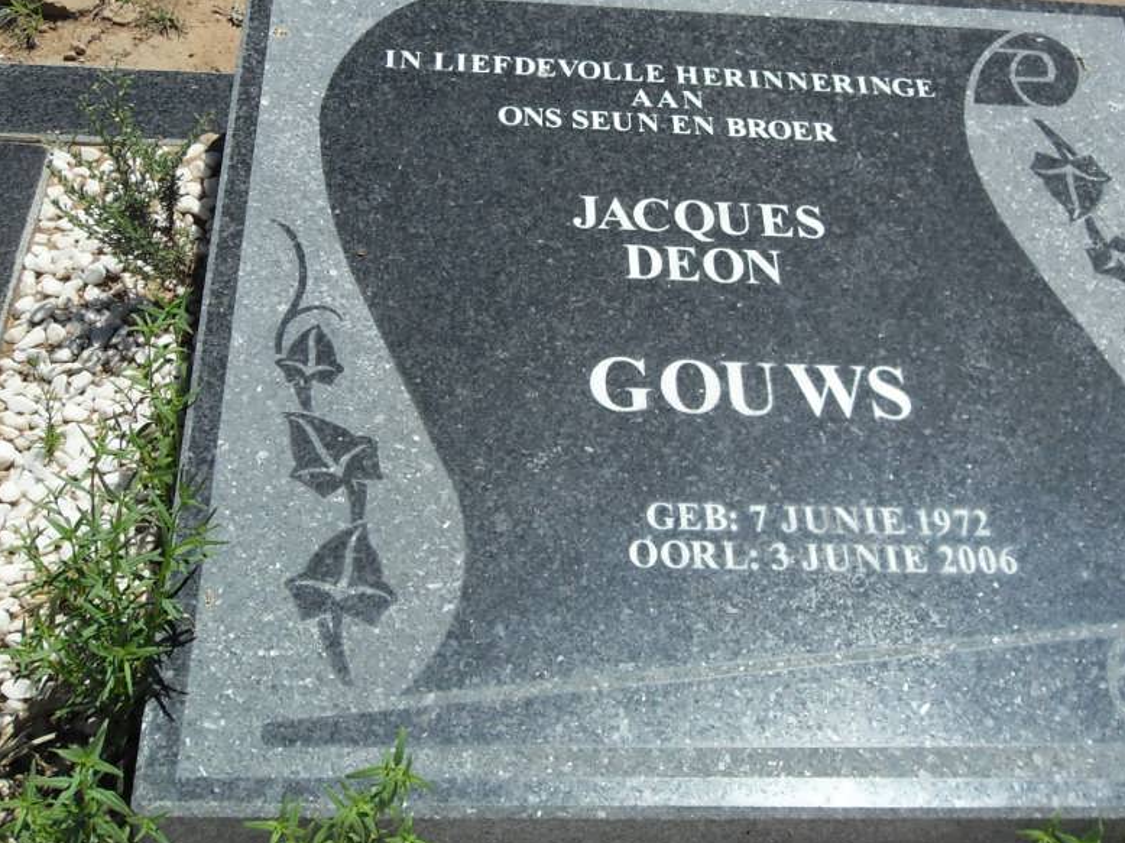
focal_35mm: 54
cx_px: 680
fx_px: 1754
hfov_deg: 35.4
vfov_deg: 26.7
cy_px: 230
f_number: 8.2
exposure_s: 1/350
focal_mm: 6.3
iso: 80
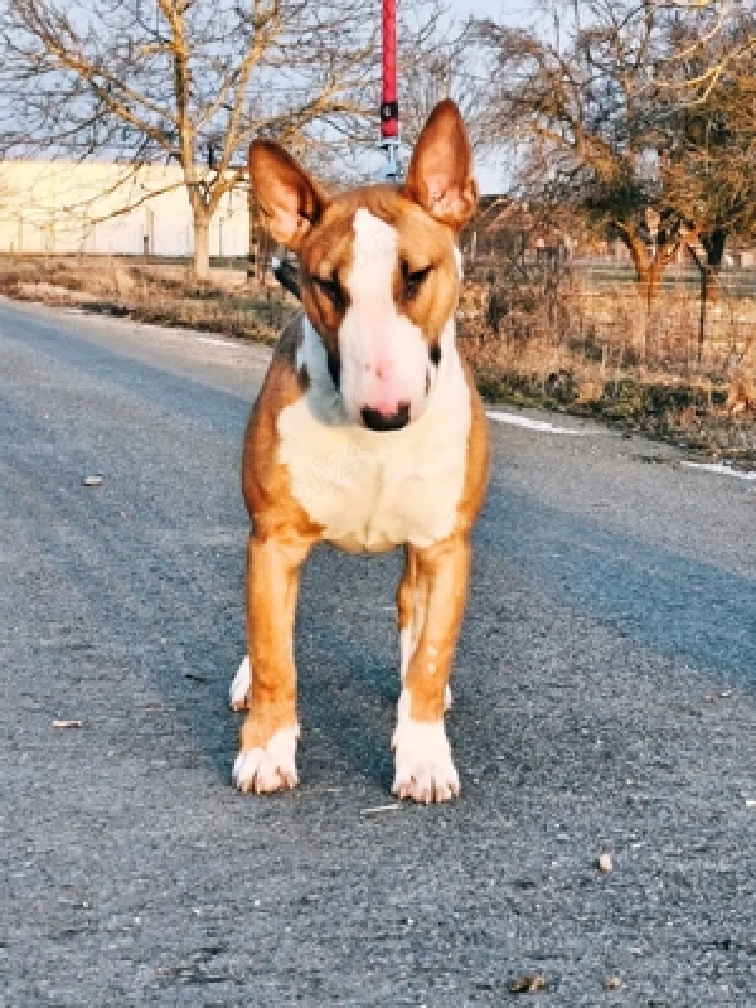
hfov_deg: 16.1
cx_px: 378
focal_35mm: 92
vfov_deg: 21.3
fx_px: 2679
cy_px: 504
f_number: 1.65
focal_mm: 6.18
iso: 50
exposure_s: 1/122
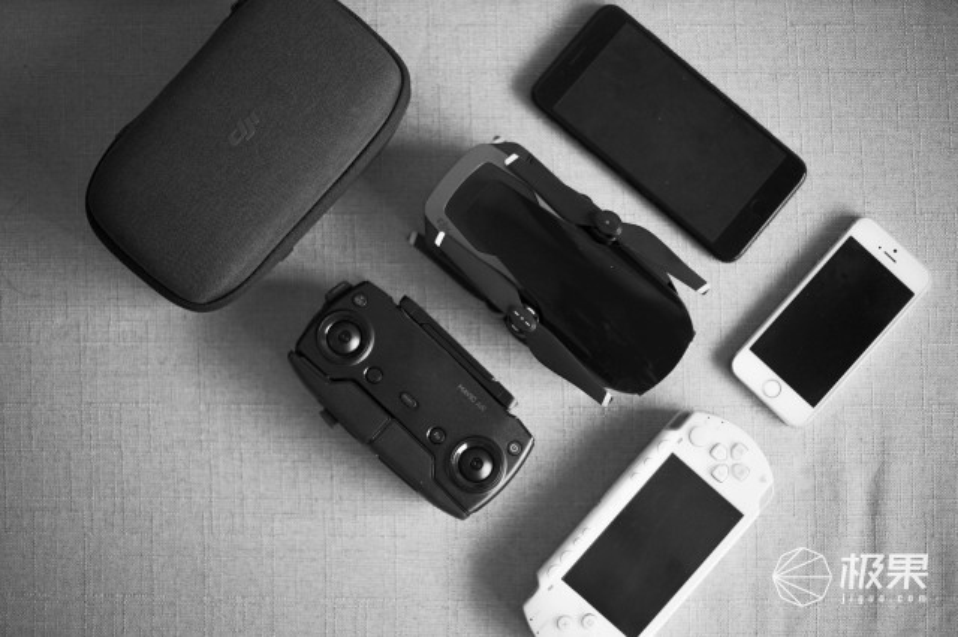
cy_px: 318
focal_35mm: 50
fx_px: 1330
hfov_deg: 39.6
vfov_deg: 27.0
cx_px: 479
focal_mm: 50
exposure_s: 1/200
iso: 400
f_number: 2
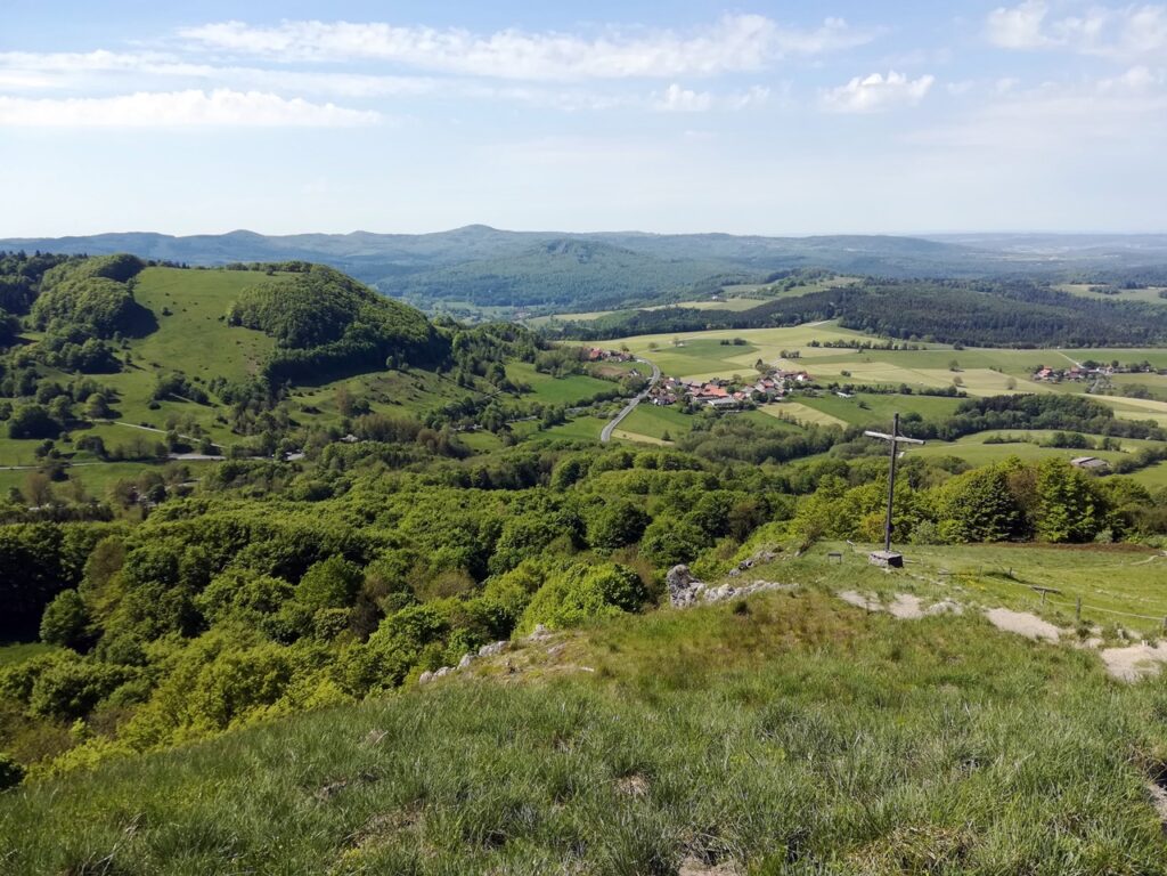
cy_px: 438
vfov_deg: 53.1
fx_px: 877
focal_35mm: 26
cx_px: 584
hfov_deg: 67.3
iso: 50
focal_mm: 3.83
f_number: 2.2
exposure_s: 1/743
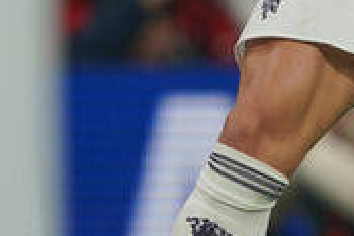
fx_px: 26168
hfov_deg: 0.8
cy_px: -207
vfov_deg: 0.5
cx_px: 449
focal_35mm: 2659
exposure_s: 1/1000
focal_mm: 500
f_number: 4.5
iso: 1600
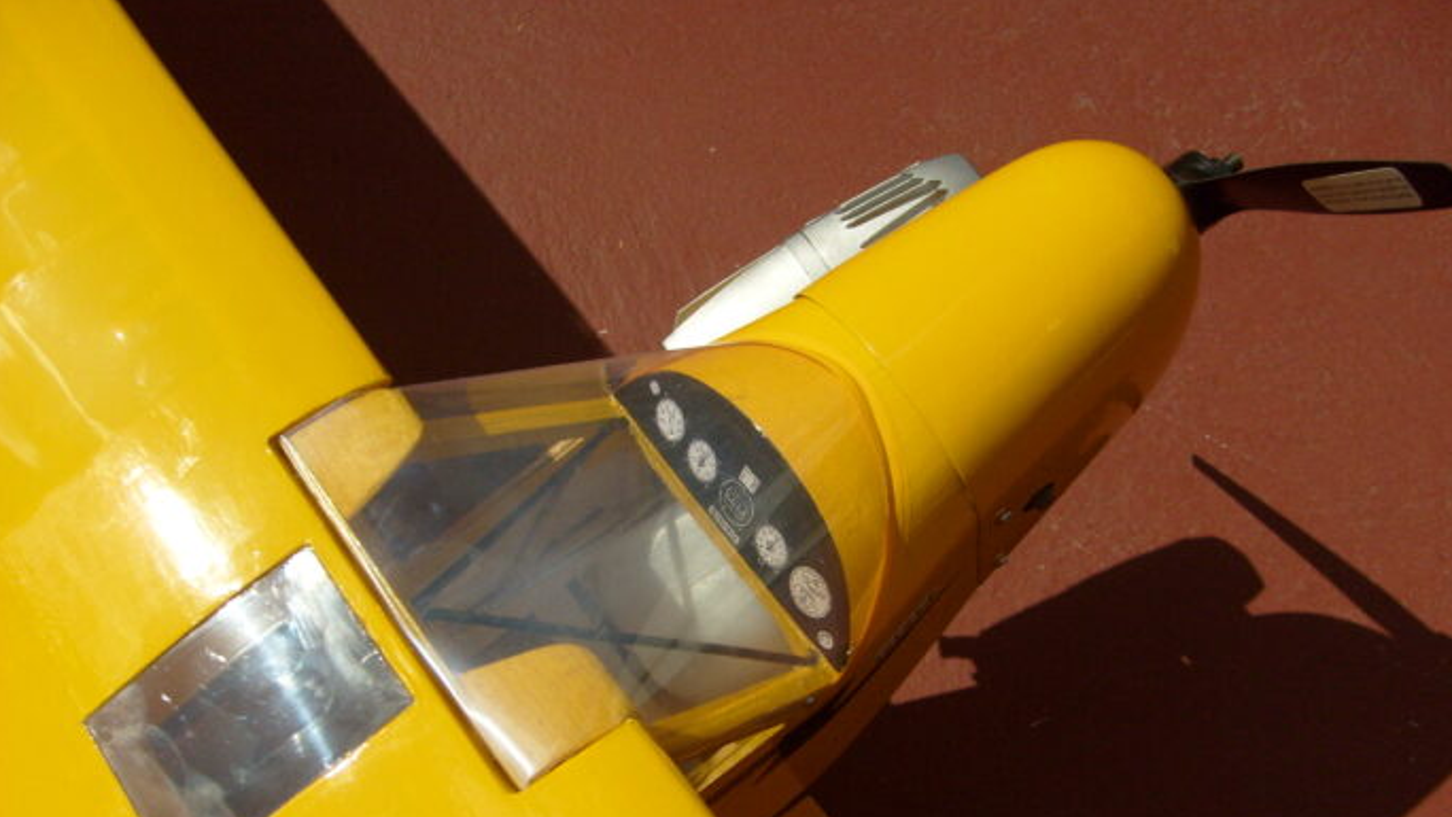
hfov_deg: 51.6
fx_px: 1502
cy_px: 551
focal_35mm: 39
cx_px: 734
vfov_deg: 30.2
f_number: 7.1
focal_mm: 5.8
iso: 80
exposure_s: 1/750
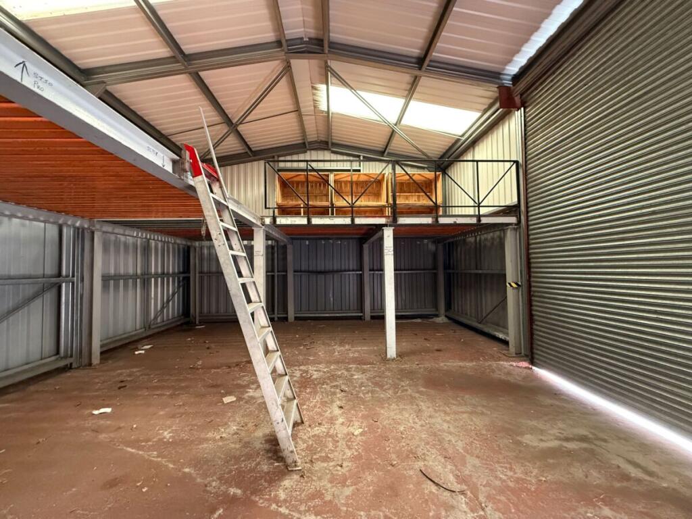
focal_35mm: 14
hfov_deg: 102.1
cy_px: 260
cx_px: 346
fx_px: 280
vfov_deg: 85.7
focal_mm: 2.22
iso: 800
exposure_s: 1/60
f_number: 2.2
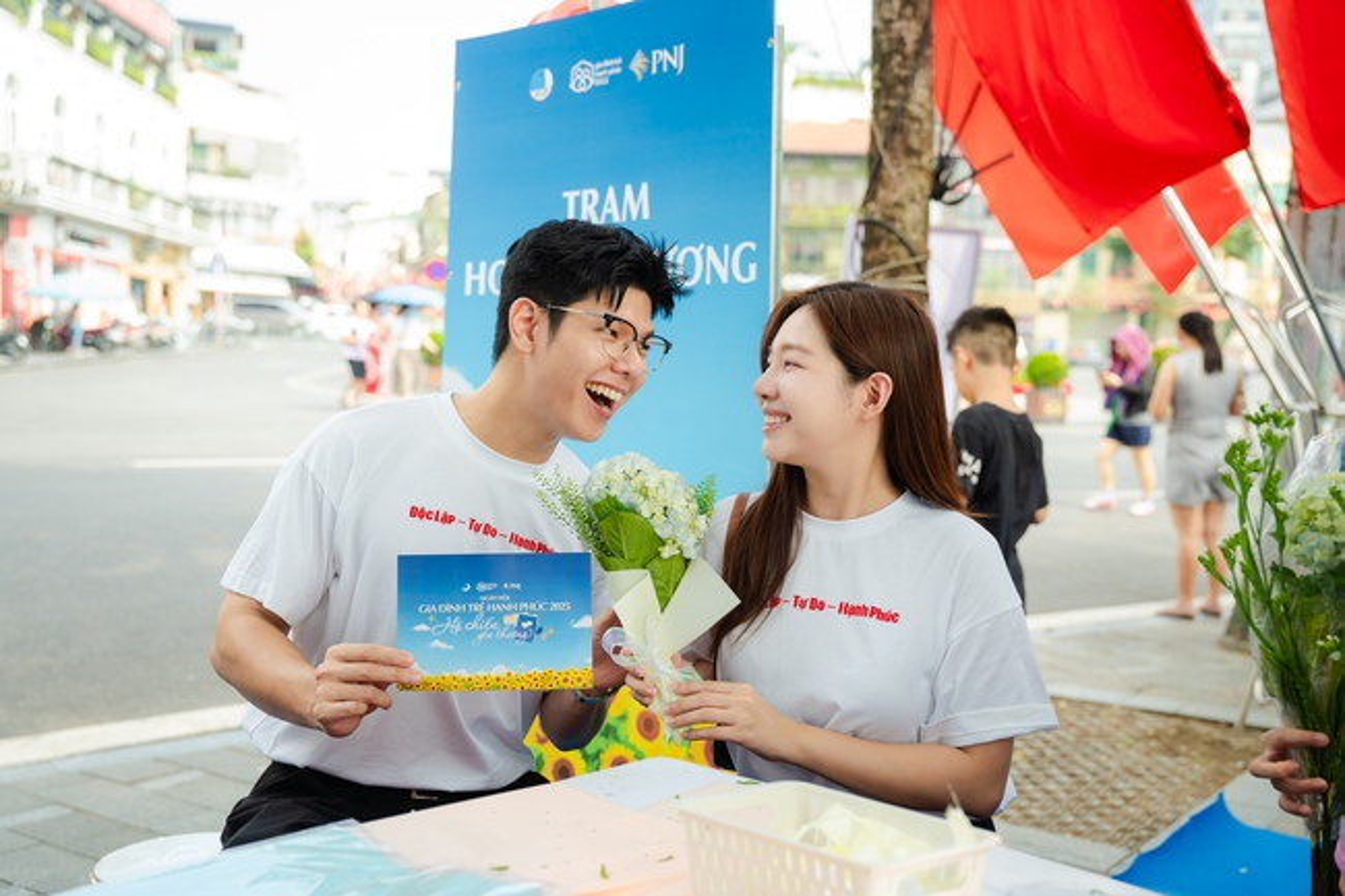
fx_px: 1438
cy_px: 448
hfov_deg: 50.1
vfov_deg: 34.6
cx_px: 672
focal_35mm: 38
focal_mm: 38.5
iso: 125
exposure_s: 1/200
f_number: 3.2
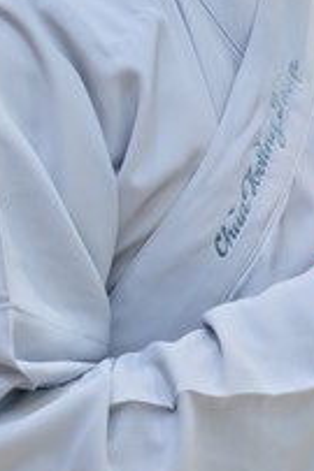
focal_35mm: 384
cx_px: 328
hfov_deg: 3.6
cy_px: 109
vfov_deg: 5.4
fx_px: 5032
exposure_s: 1/60
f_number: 5
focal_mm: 120
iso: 1600
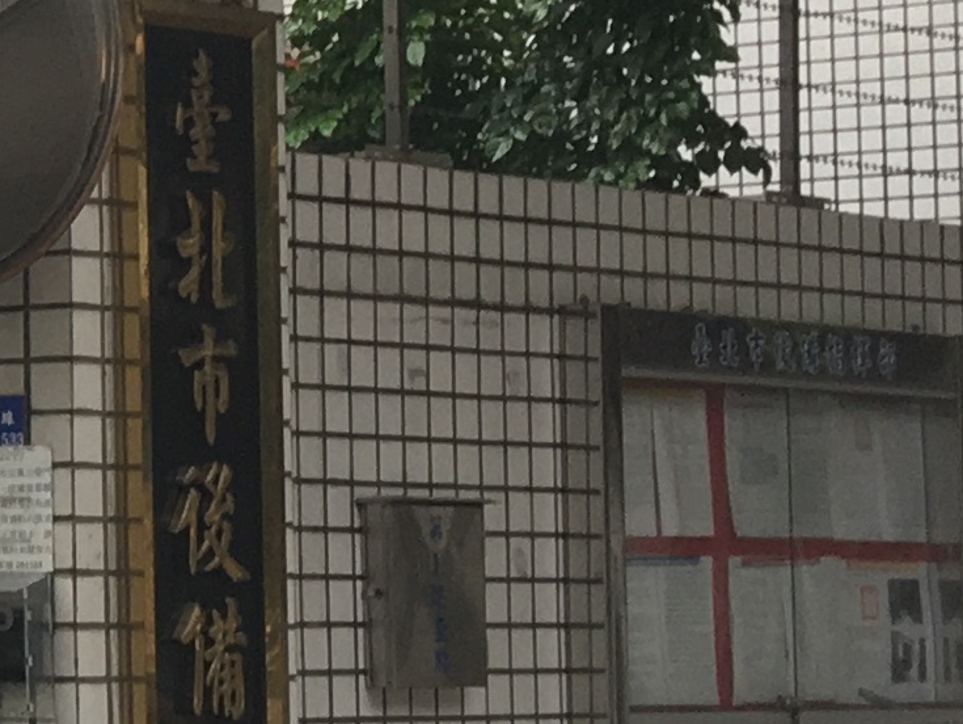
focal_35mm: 159
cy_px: 333
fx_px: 4425
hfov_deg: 10.6
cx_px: -1367
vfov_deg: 9.3
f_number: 2.2
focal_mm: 4.15
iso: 32
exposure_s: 1/30
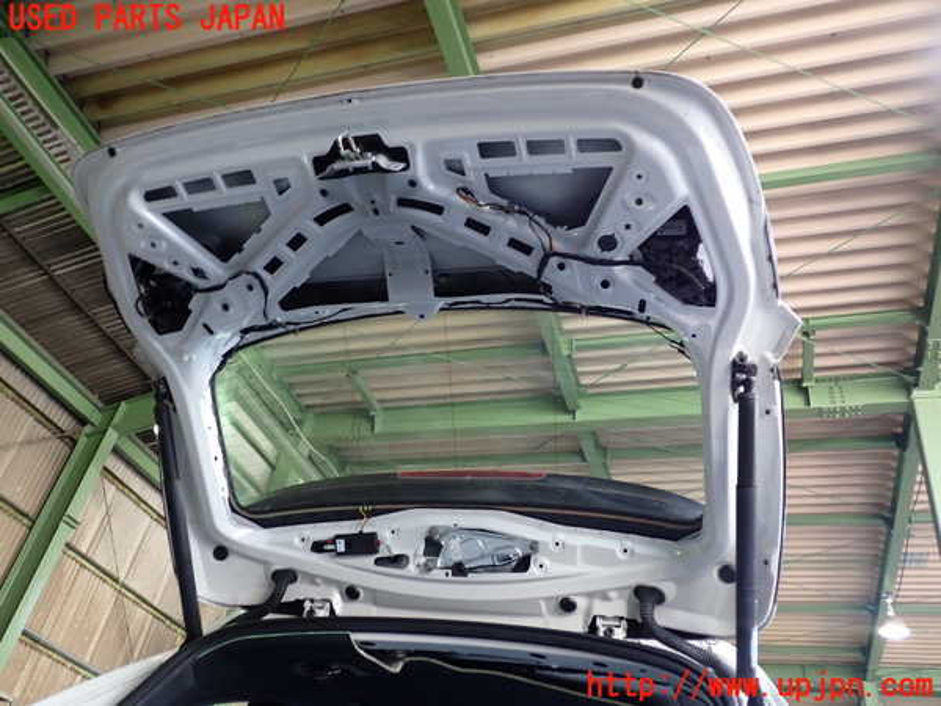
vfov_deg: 46.8
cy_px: 353
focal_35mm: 30
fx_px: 816
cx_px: 470
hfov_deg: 60.0
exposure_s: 1/40
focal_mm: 5.4
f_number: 2.3
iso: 200
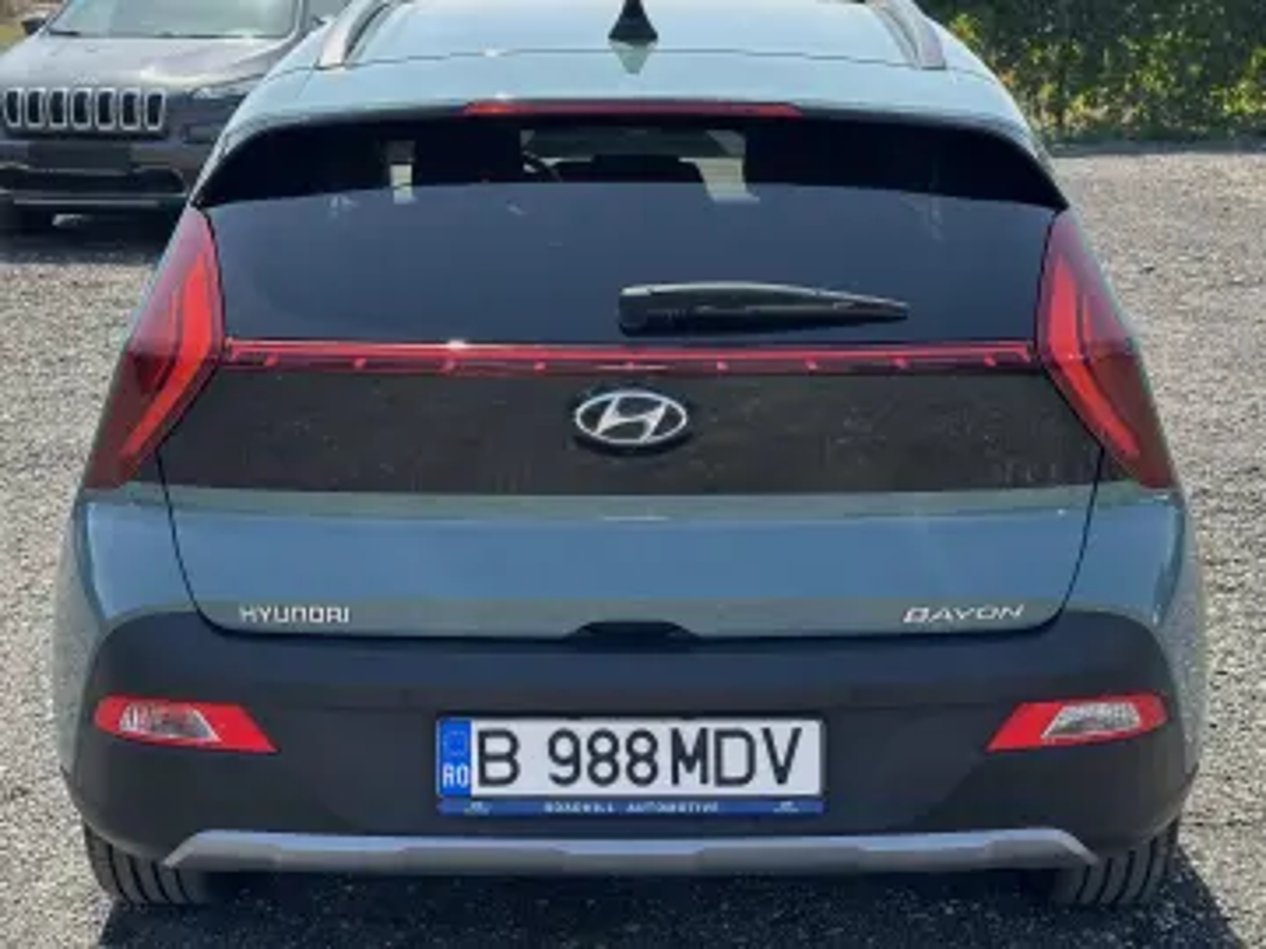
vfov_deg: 30.3
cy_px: 474
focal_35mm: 48
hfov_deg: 39.7
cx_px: 633
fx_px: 1755
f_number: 1.78
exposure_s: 1/1073
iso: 64
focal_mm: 6.86
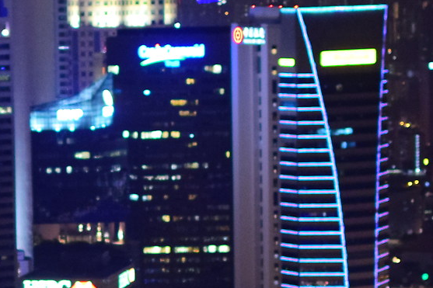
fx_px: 2719
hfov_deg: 9.0
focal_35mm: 226
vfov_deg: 6.1
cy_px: 285
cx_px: -110
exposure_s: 1/40
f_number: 2
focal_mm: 35
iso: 1600
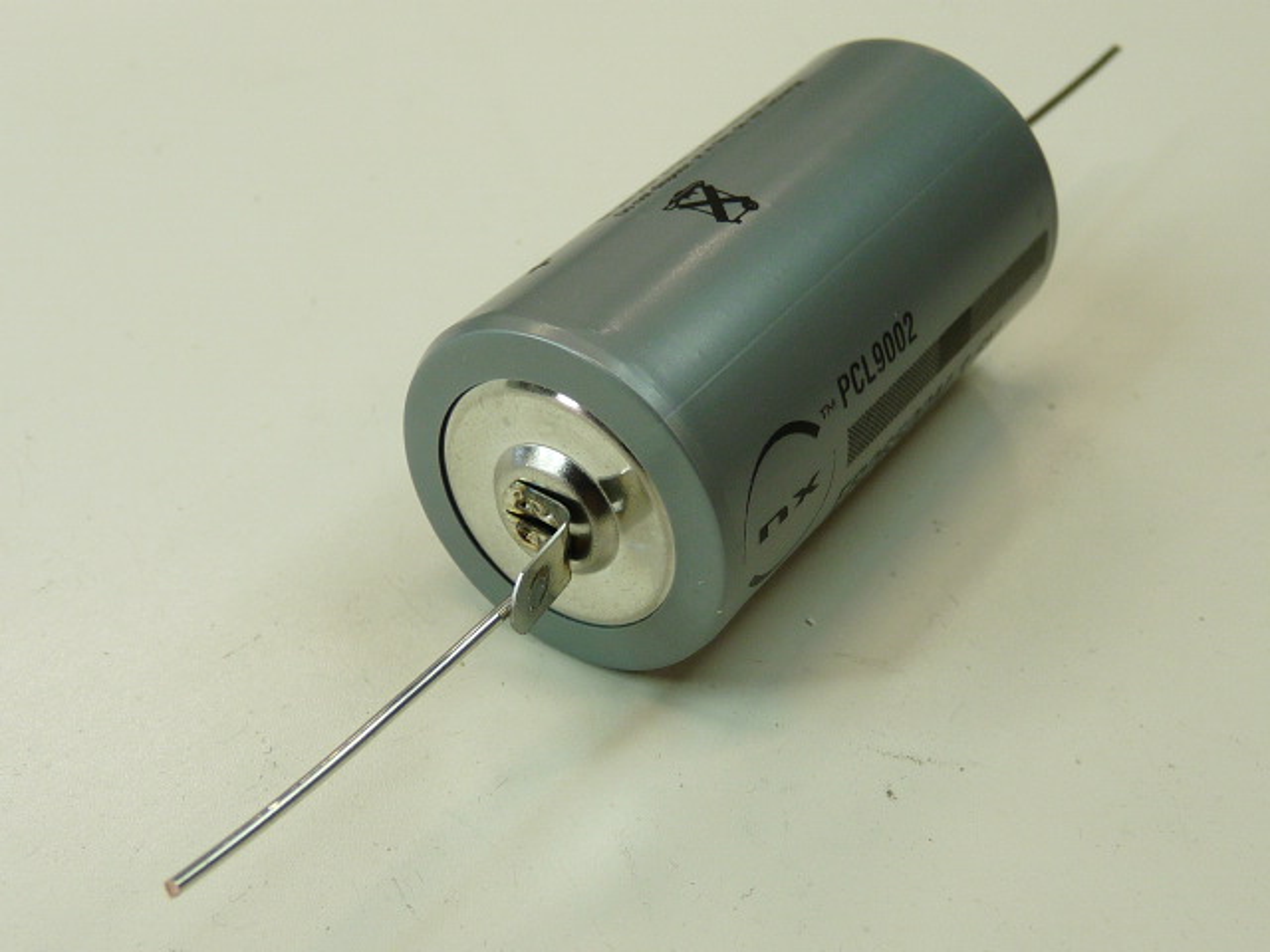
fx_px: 1944
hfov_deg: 36.2
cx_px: 635
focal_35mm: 53
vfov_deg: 27.5
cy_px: 476
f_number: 3
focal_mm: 5.4
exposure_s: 1/60
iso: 100
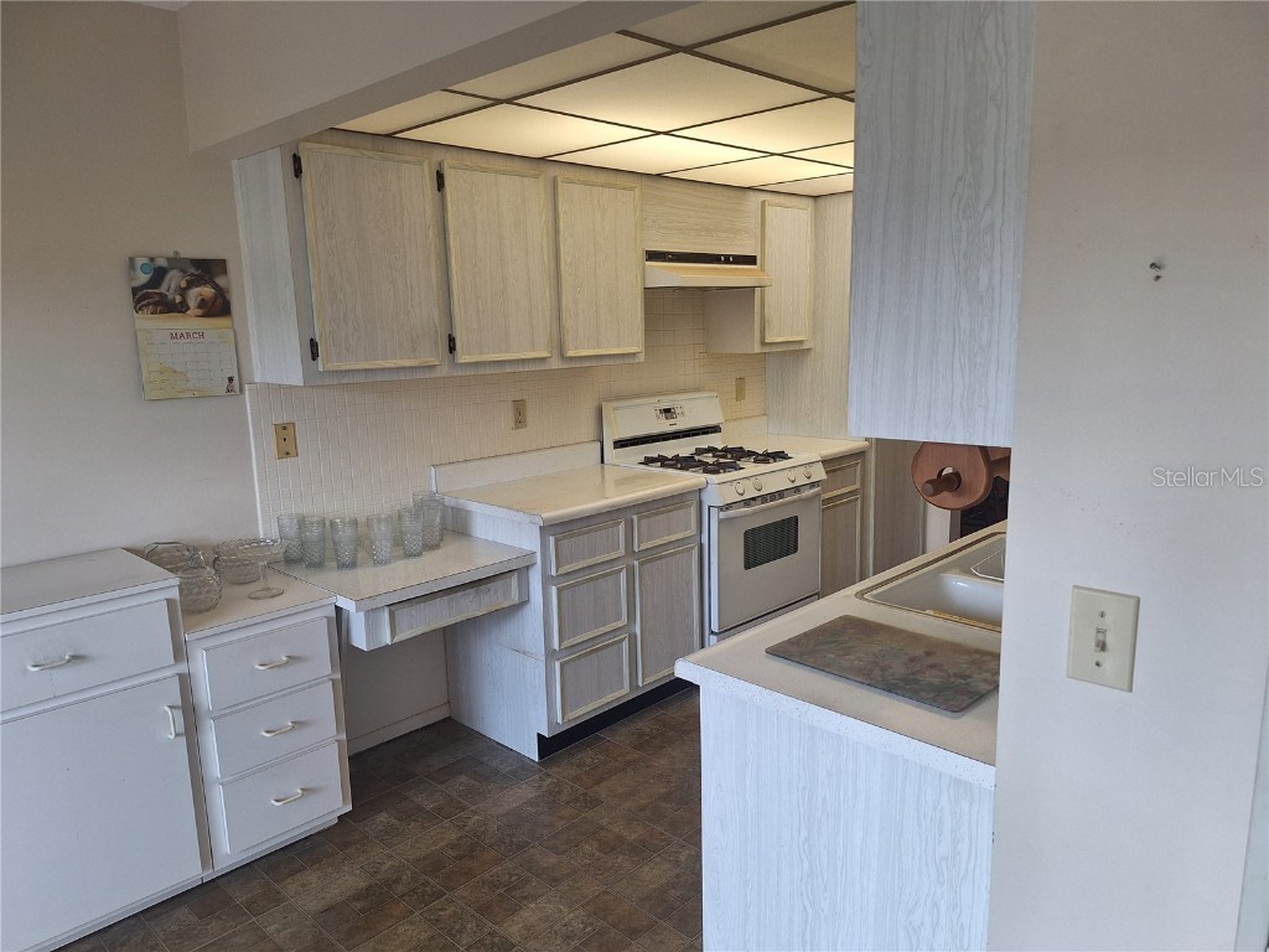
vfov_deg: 58.9
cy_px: 476
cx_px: 634
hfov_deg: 73.9
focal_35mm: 23
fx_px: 843
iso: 50
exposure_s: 1/40
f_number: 1.8
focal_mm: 5.54
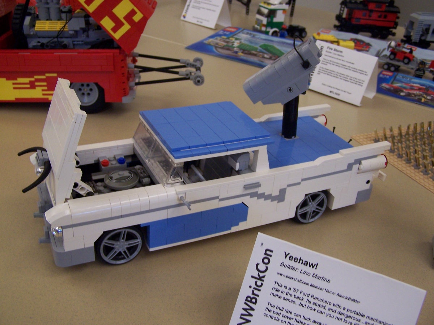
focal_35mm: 38
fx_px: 476
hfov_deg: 49.0
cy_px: 162
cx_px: 217
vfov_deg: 37.7
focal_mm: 6.3
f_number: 2.8
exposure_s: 1/20
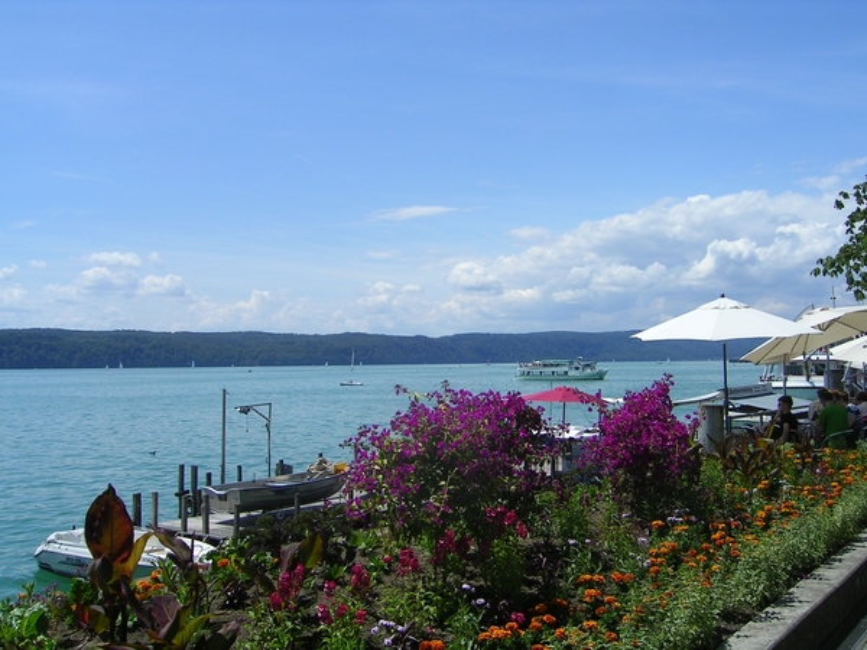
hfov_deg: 51.4
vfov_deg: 39.7
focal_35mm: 36
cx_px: 434
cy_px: 325
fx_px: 902
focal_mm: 5.6
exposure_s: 1/618
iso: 50
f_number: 4.8
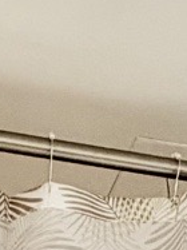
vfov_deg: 9.9
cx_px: 159
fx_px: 1038
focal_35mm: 144
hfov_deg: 10.3
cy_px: 782
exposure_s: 1/100
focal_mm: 2.22
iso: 200
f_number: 2.2
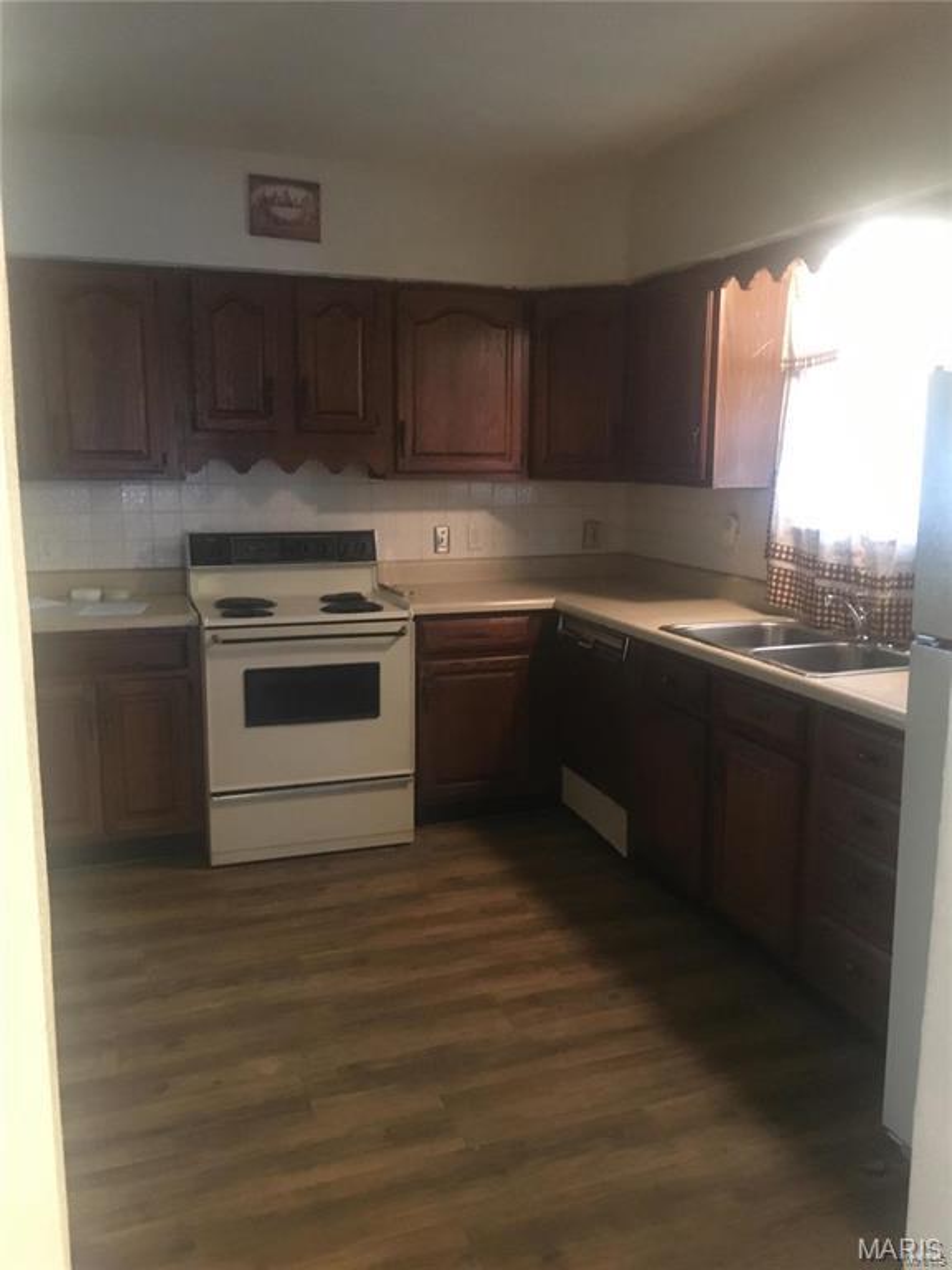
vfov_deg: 61.7
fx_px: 1063
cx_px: 476
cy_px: 635
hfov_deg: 48.2
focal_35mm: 29
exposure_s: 1/15
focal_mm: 4.15
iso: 320
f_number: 2.2
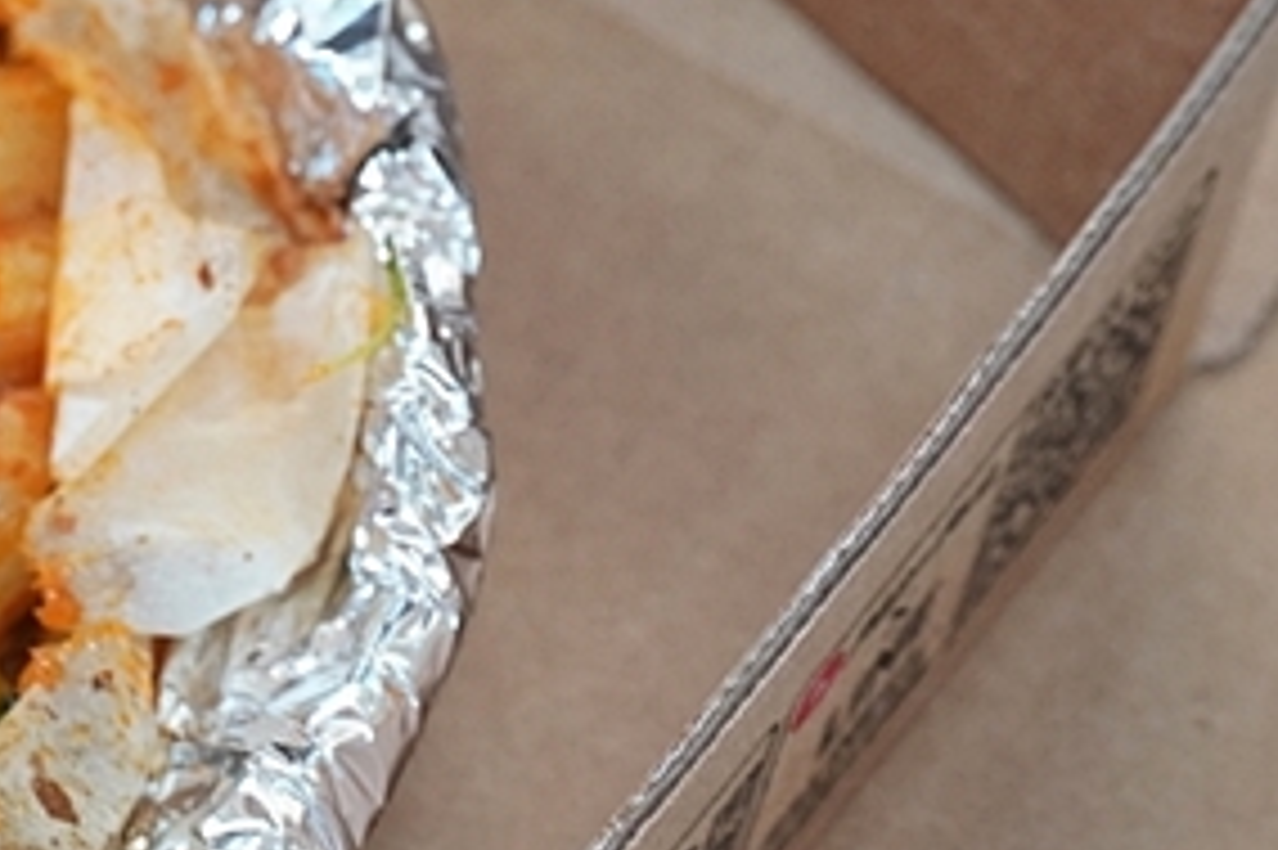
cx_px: -490
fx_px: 10980
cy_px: -18
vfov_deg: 4.4
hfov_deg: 6.6
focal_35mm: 309
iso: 1000
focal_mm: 69
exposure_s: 1/25
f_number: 5.6
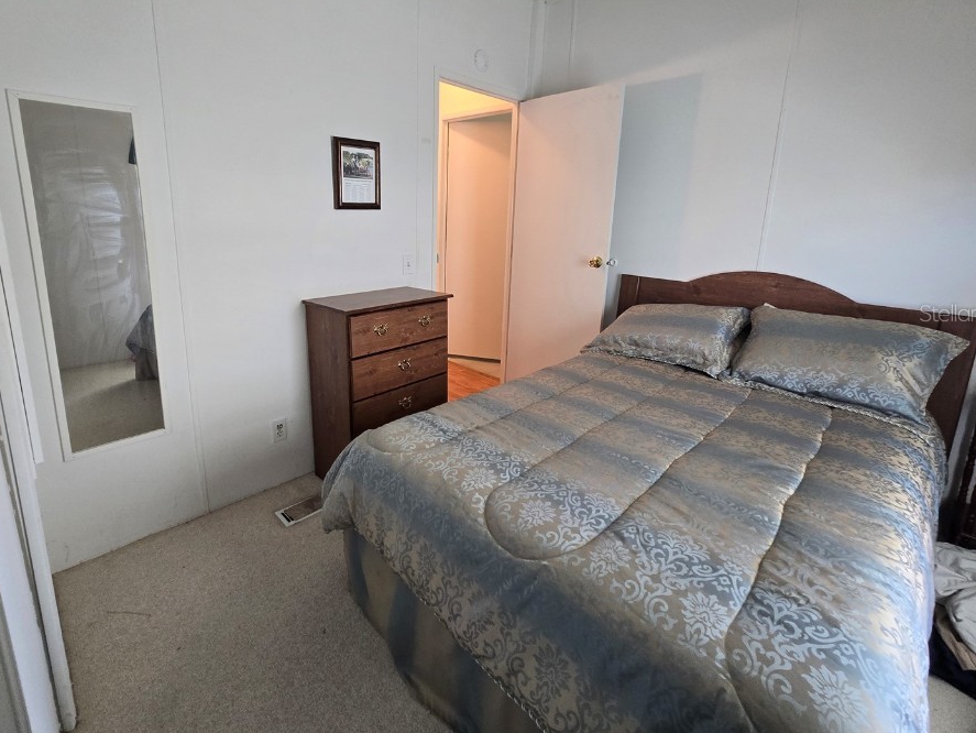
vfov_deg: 81.3
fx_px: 423
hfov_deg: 98.0
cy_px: 313
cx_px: 460
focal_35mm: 15
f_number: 2.2
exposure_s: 1/60
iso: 320
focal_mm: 2.2
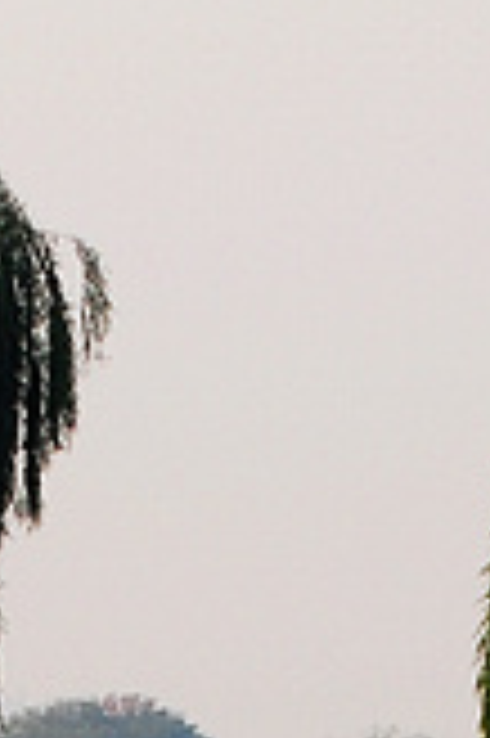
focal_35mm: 639
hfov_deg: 2.1
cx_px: 279
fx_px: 13073
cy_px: 2200
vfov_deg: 3.2
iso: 200
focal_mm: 70
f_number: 7.1
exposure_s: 1/200
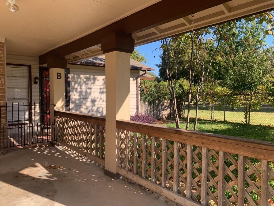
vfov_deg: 53.1
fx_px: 206
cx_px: 137
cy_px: 103
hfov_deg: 67.3
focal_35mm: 26
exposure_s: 1/620
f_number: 1.8
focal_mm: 4.25
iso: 25
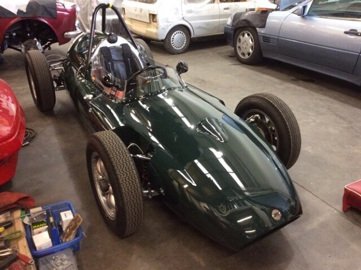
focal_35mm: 32
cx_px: 180
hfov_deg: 56.9
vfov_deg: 44.1
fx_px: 333
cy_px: 135
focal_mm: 3.3
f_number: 2.4
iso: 200
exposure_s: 1/25
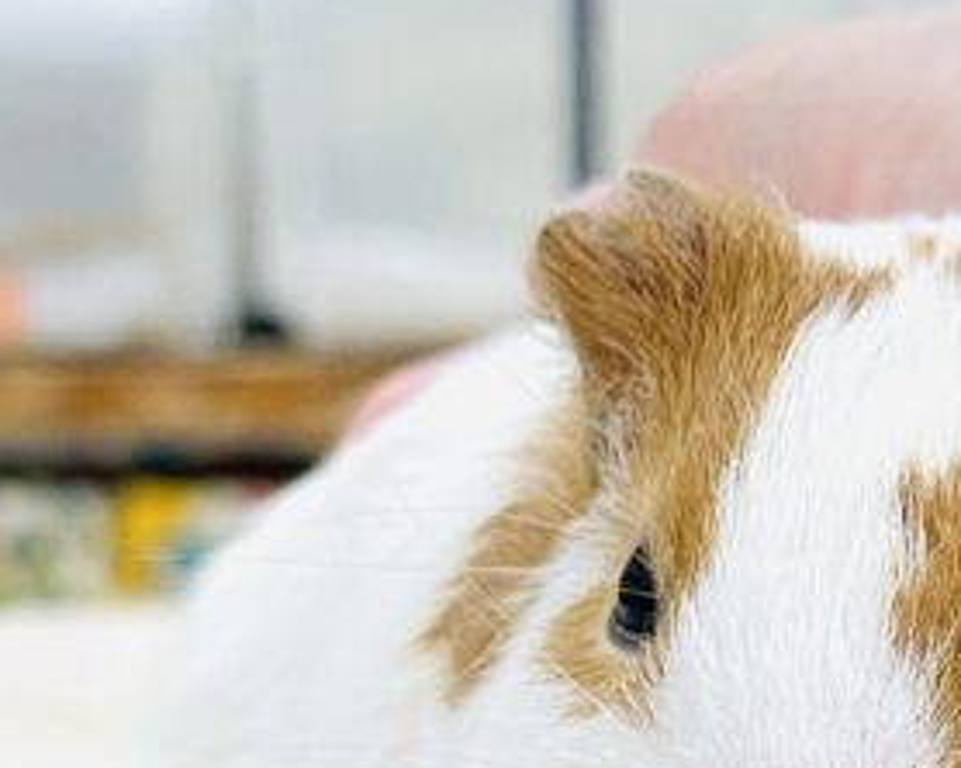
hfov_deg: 16.4
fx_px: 3325
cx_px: 657
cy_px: 761
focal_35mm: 117
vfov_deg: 13.0
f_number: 2
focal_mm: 6
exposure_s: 1/99
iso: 80
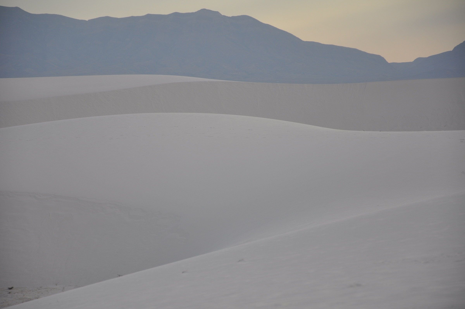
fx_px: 2032
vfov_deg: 8.7
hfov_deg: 13.1
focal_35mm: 158
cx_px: 232
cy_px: 154
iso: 220
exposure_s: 1/500
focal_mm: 105
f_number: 5.6
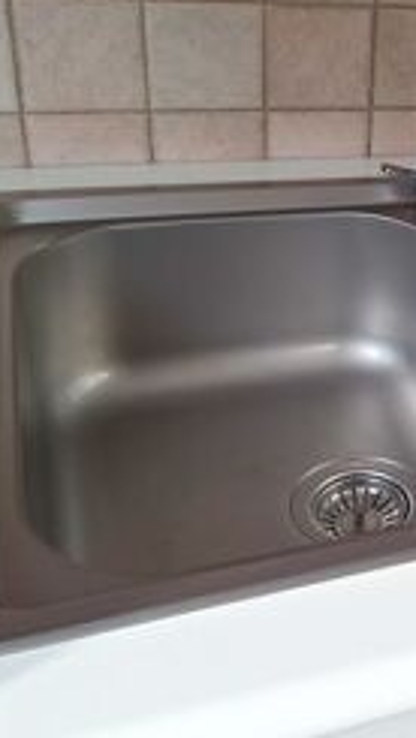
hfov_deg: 21.6
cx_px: 567
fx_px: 960
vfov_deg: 41.9
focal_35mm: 49
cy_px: 292
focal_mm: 5.54
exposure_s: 1/122
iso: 40
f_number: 1.8
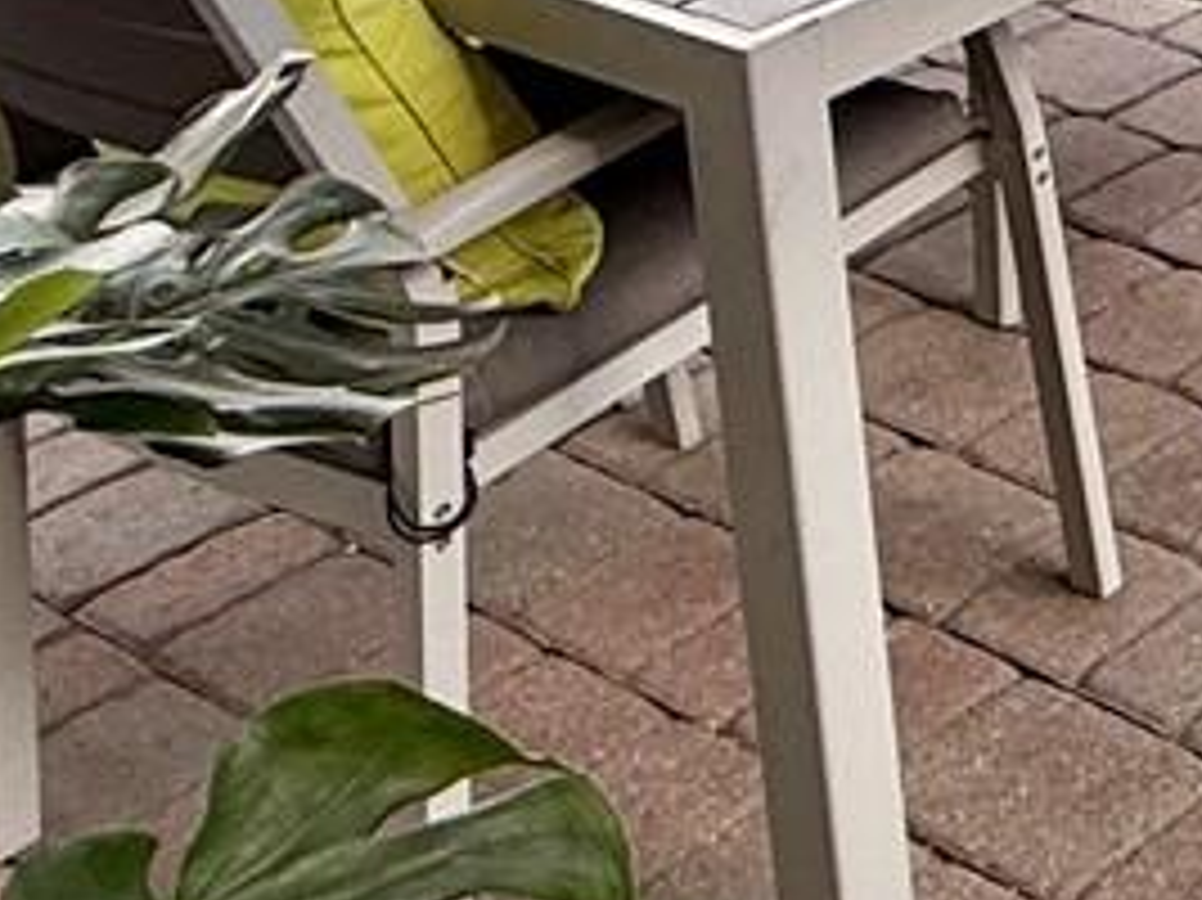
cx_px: 2476
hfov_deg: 16.7
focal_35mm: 84
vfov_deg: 15.1
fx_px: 2915
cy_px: -734
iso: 64
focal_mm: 2.22
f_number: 2.2
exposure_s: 1/130
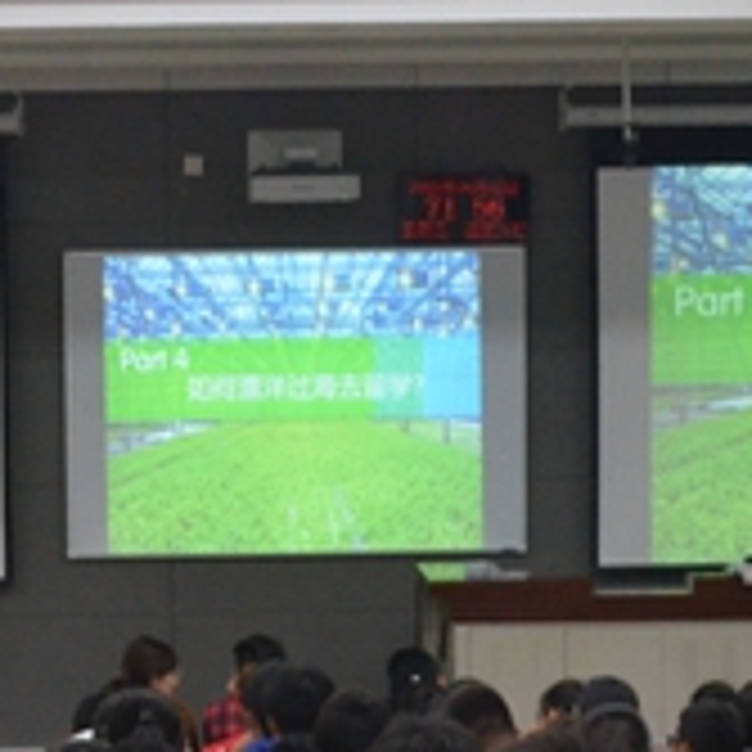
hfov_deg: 15.8
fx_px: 2704
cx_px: 261
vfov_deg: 15.8
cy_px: 572
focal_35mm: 110
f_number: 3.8
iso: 2500
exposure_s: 1/40
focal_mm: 24
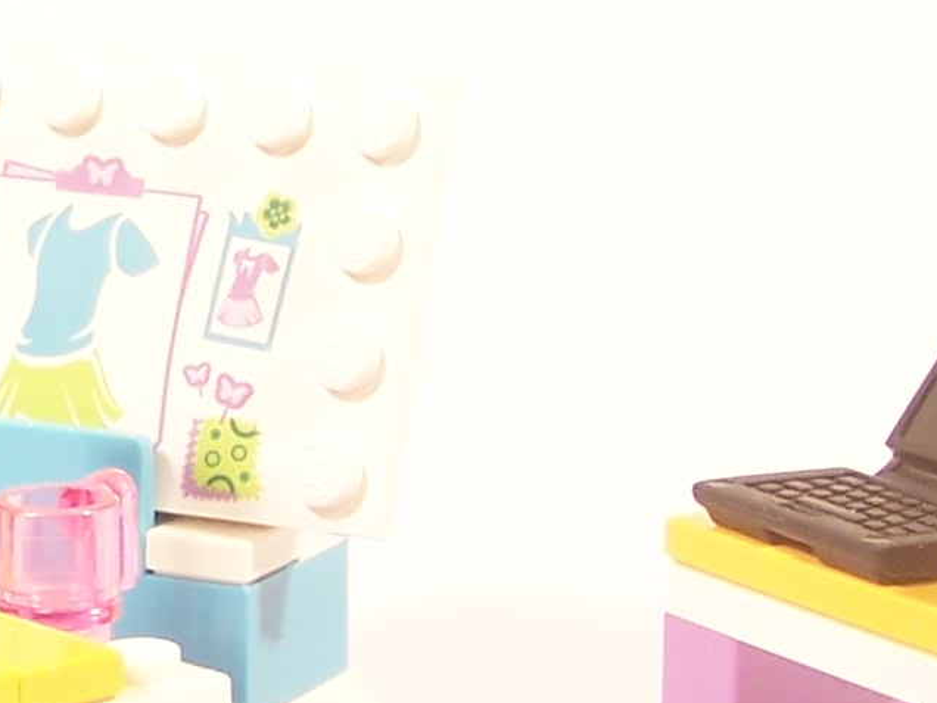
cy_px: 439
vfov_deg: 6.2
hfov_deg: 8.2
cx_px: -192
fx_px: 6469
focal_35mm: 239
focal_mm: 9.8
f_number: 3.1
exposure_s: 1/15
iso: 100
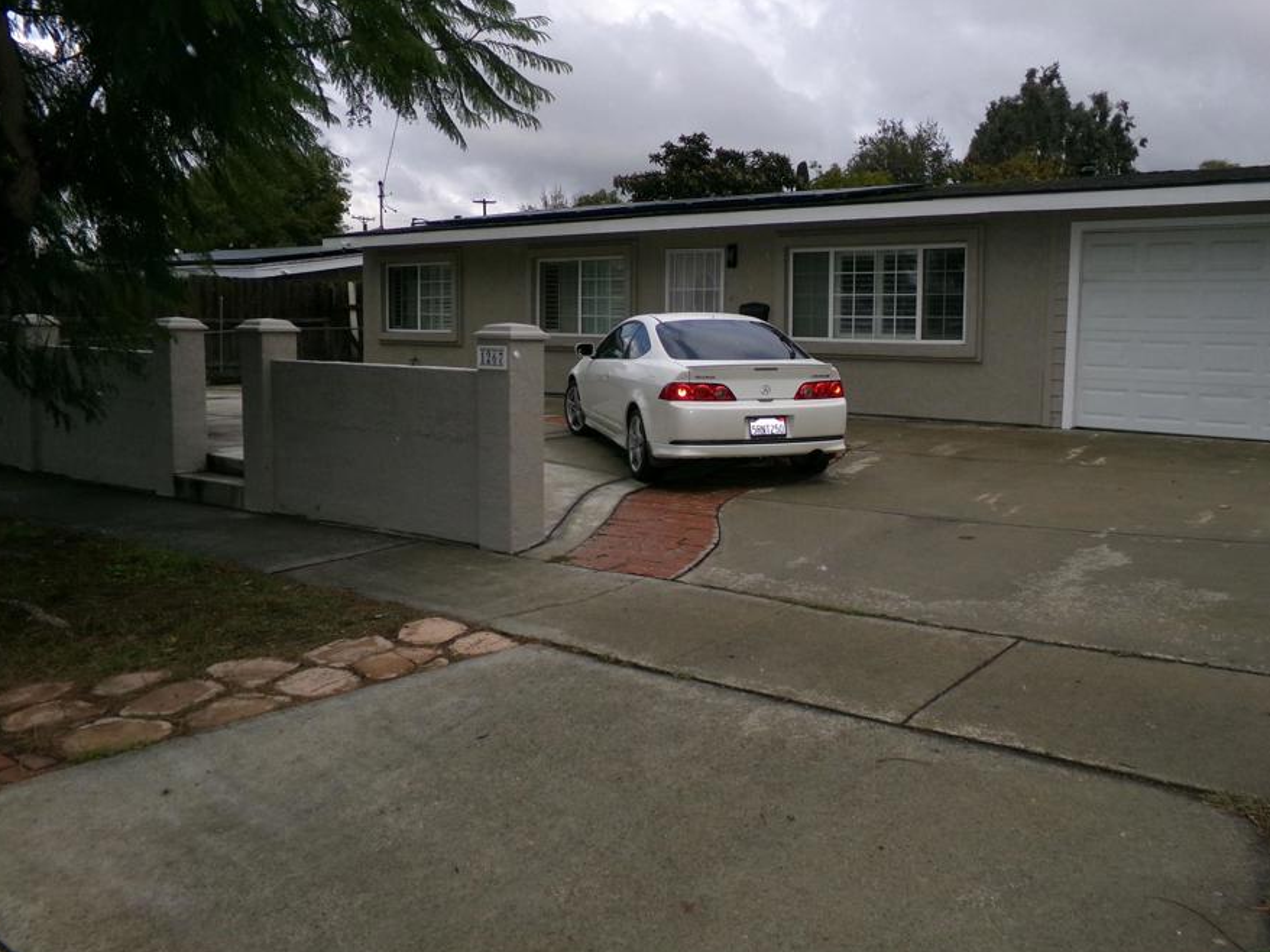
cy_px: 411
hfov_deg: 63.2
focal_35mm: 28
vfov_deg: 49.6
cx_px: 725
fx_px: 1027
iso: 200
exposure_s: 1/1000
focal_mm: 4.3
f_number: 3.7
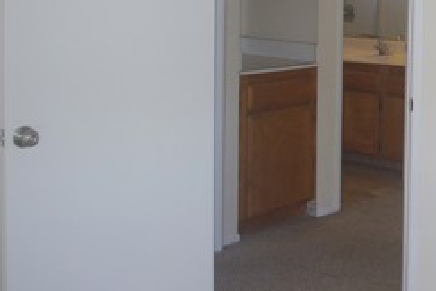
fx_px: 860
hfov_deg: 26.1
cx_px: 486
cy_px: -6
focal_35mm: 71
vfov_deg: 18.6
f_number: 4.5
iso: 400
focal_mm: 18
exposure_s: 1/180
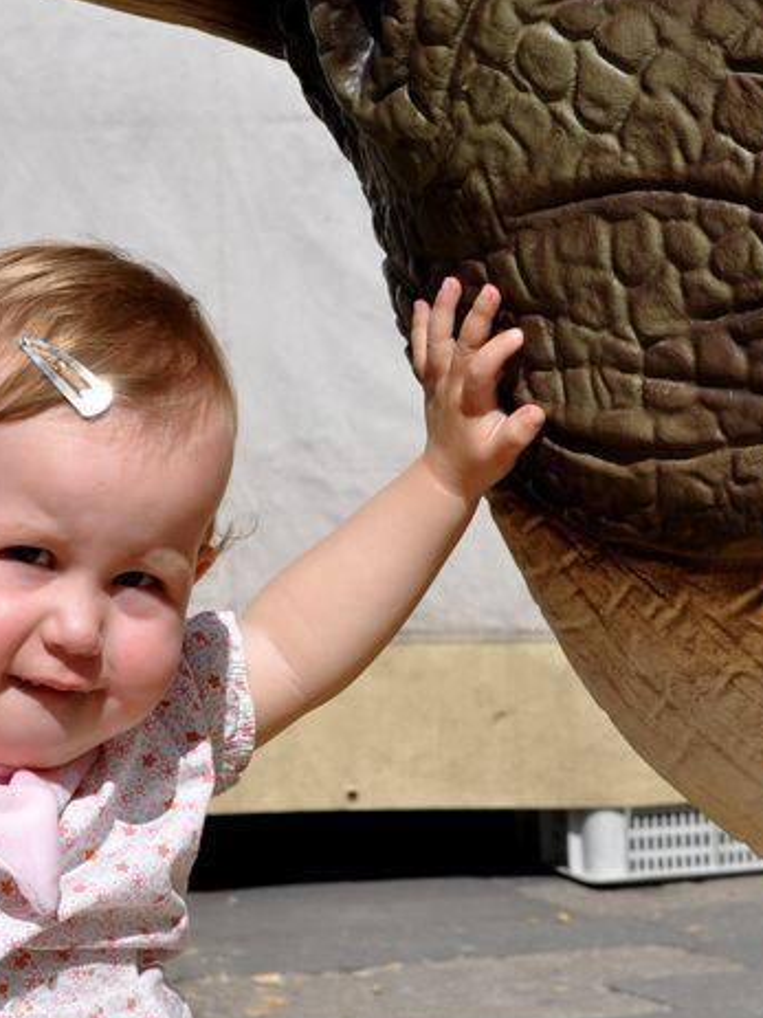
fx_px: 4028
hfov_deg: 10.8
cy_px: 646
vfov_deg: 14.4
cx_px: 347
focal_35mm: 137
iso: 200
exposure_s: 1/500
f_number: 11
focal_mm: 44
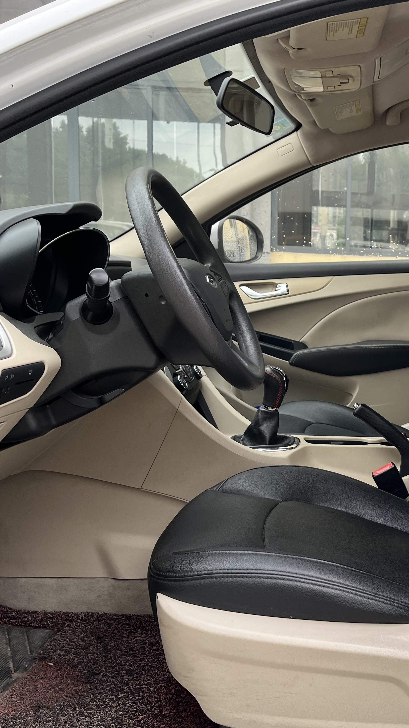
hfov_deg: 29.1
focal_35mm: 39
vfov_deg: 51.6
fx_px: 752
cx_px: 375
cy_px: 365
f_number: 1.6
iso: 40
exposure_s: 1/132
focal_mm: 5.1
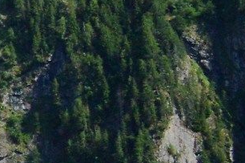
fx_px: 1440
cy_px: 44
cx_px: -688
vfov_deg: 6.5
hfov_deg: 7.4
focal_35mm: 212
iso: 800
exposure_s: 1/800
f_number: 14
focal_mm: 18
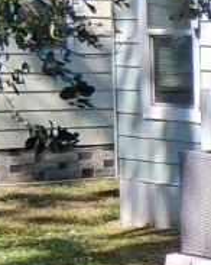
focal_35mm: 200
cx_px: 721
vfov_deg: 9.6
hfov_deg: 6.7
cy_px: 252
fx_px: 1564
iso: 25
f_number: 1.8
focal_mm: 3.98
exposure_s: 1/501
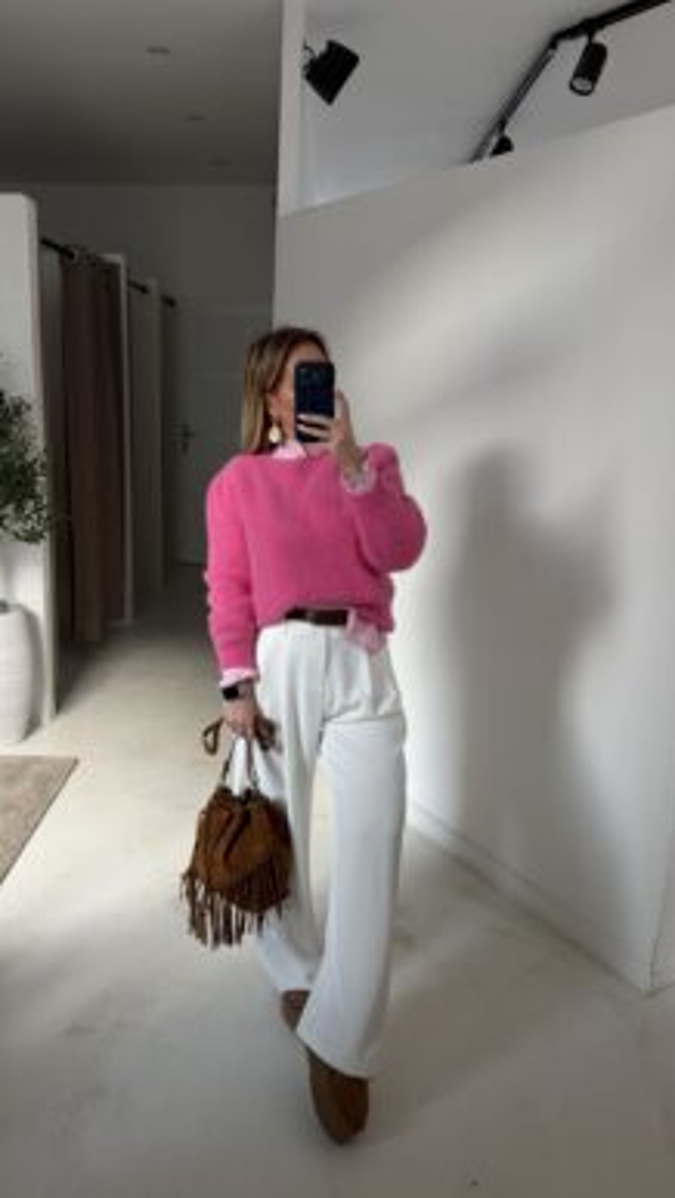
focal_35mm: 27
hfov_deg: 42.7
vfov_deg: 69.8
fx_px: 858
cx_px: 263
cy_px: 616
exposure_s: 1/121
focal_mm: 6.76
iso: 125
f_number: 1.78
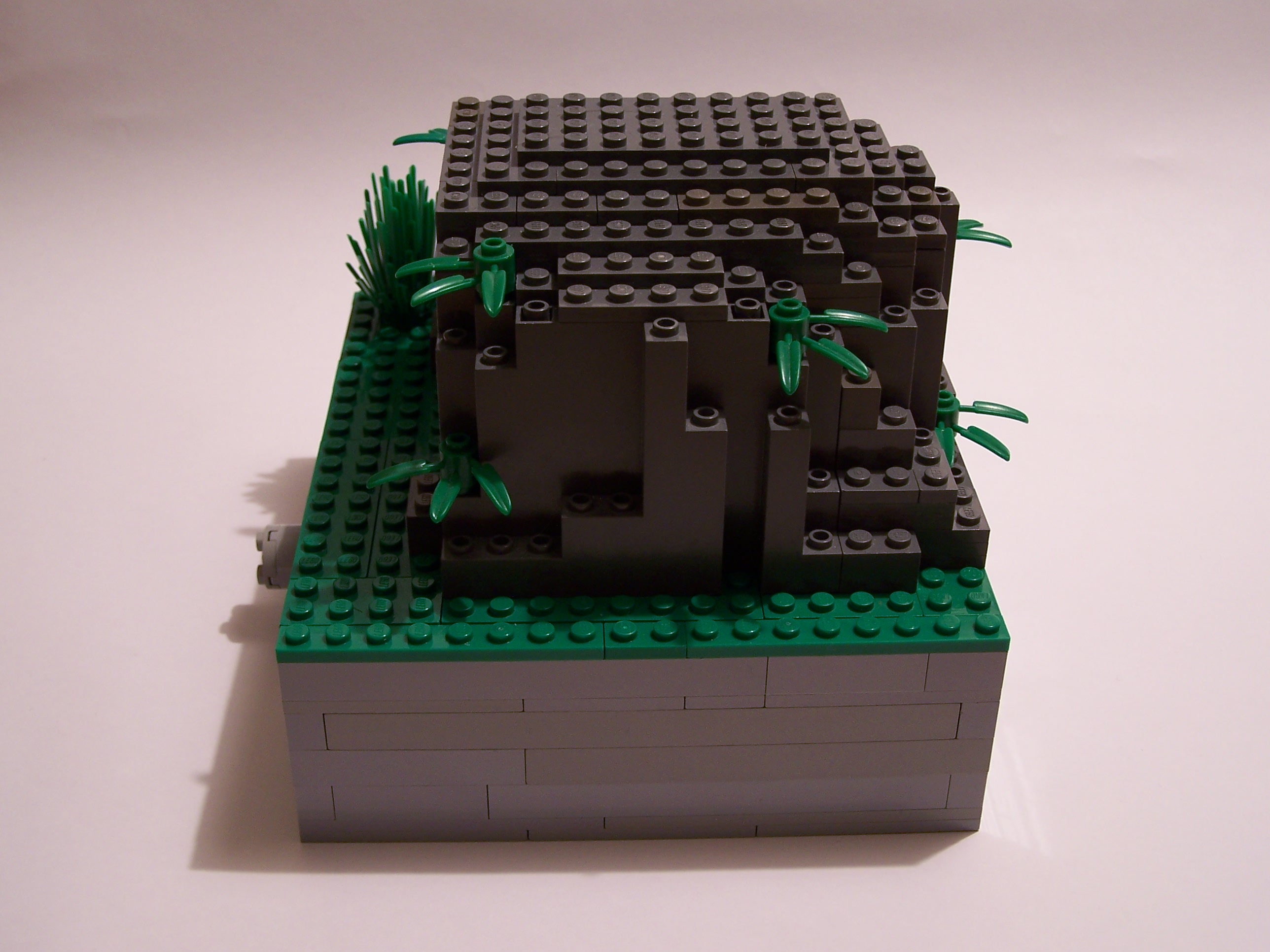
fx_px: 1761
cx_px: 635
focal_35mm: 48
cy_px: 476
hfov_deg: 39.7
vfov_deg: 30.3
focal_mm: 8
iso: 80
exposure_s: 1/4
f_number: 3
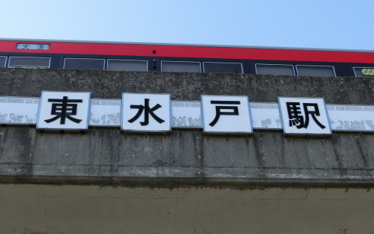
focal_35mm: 60
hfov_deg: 34.0
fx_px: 611
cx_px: 184
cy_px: 114
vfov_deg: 21.6
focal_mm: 8
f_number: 4.4
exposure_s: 1/250
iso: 80
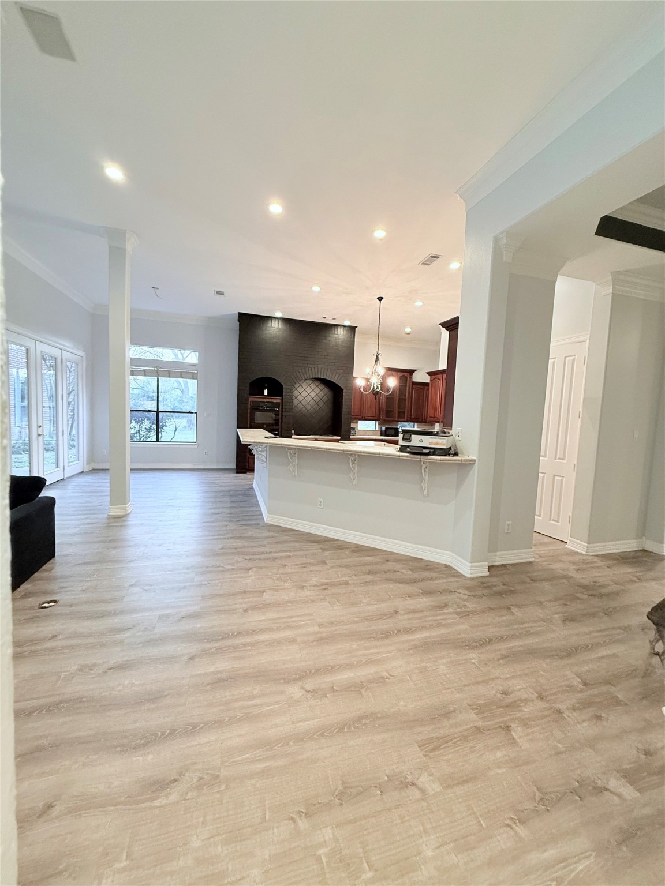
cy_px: 443
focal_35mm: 14
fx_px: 359
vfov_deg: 102.1
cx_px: 332
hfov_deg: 85.7
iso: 400
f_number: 2.2
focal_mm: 2.22
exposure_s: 1/60
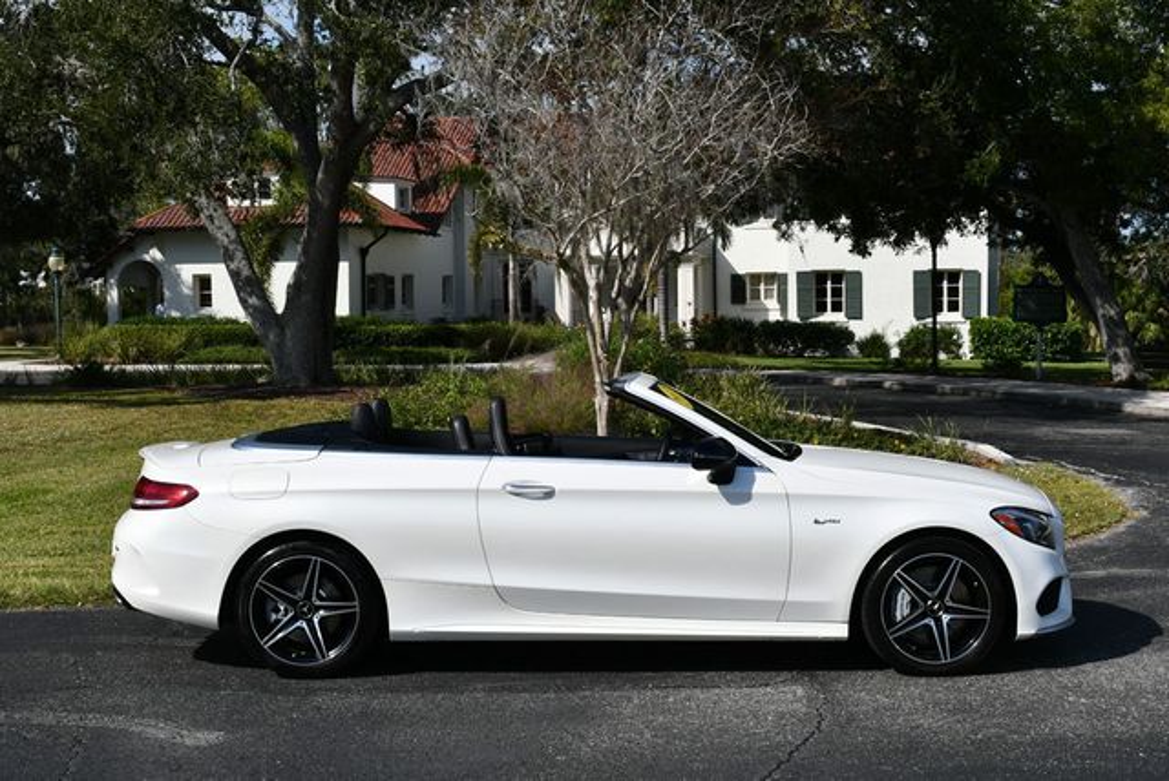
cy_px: 390
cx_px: 584
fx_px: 1560
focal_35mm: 48
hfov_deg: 41.1
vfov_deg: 28.1
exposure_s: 1/400
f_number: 10
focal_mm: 24
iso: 100
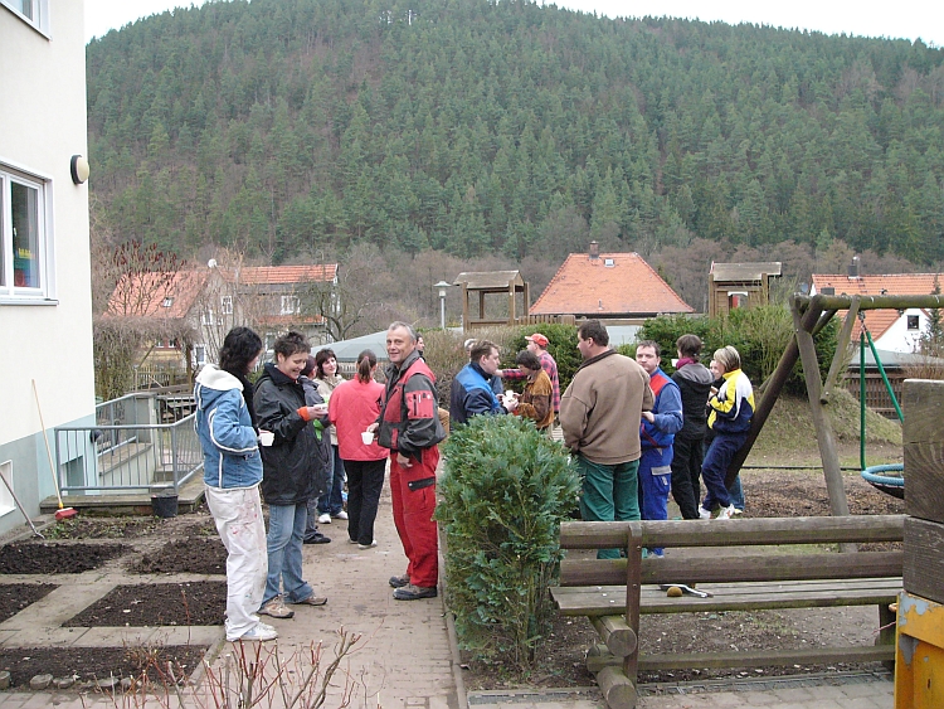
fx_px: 982
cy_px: 354
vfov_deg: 39.7
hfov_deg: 51.3
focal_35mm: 36
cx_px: 472
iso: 200
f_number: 2.8
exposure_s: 1/60
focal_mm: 6
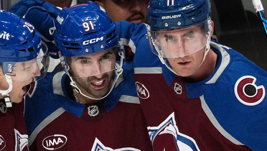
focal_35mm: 2591
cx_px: 134
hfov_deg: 0.8
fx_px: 18360
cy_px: 173
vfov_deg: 0.5
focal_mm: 600
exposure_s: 1/2000
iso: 2500
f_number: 4
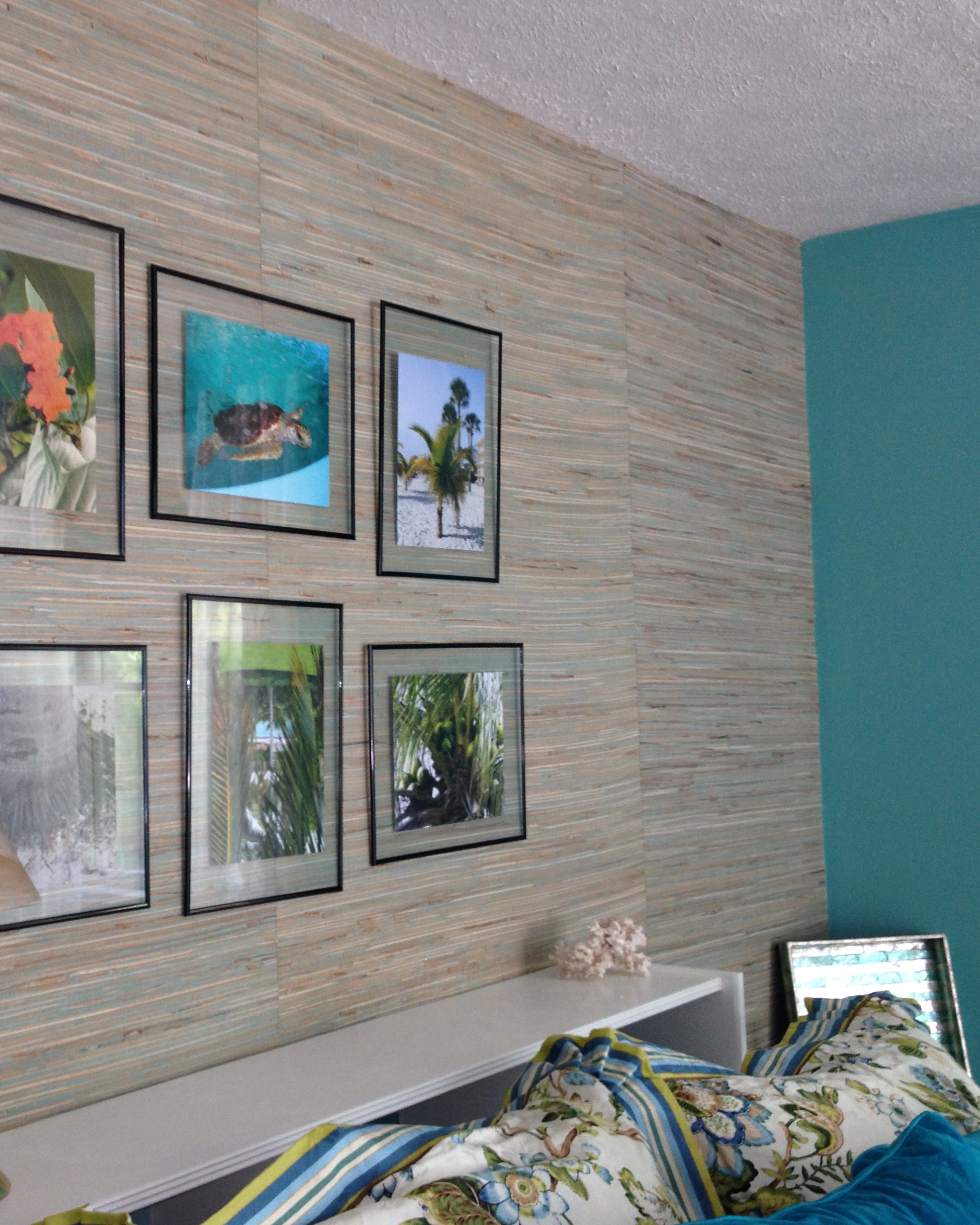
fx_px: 1668
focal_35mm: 46
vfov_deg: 40.3
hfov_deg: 32.2
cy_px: 614
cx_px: 248
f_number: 2.4
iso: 80
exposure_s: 1/20
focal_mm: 4.28
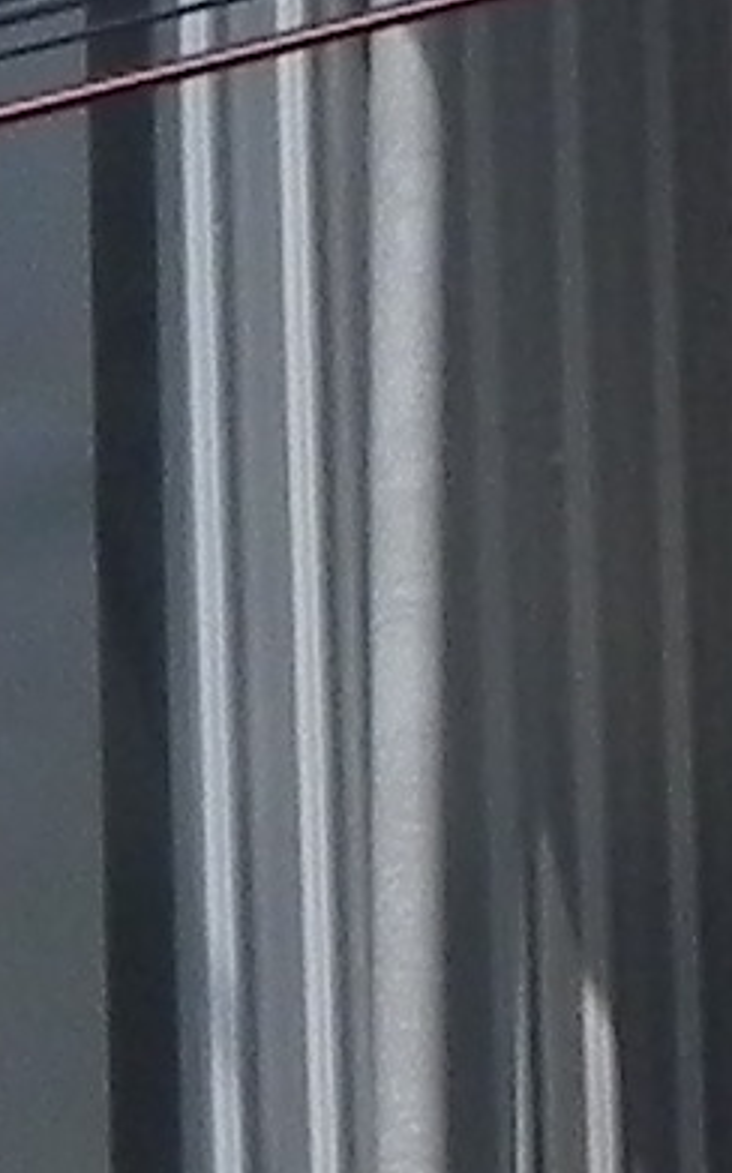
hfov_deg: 3.3
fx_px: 11695
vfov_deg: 5.6
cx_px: -2913
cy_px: 2208
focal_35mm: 366
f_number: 4
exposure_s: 1/978
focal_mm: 6.6
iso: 160
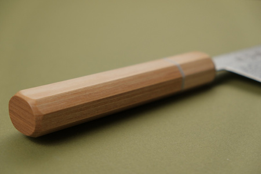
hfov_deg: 24.5
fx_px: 602
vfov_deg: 16.5
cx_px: 130
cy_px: 87
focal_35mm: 83
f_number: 4
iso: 400
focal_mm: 55
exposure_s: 1/250
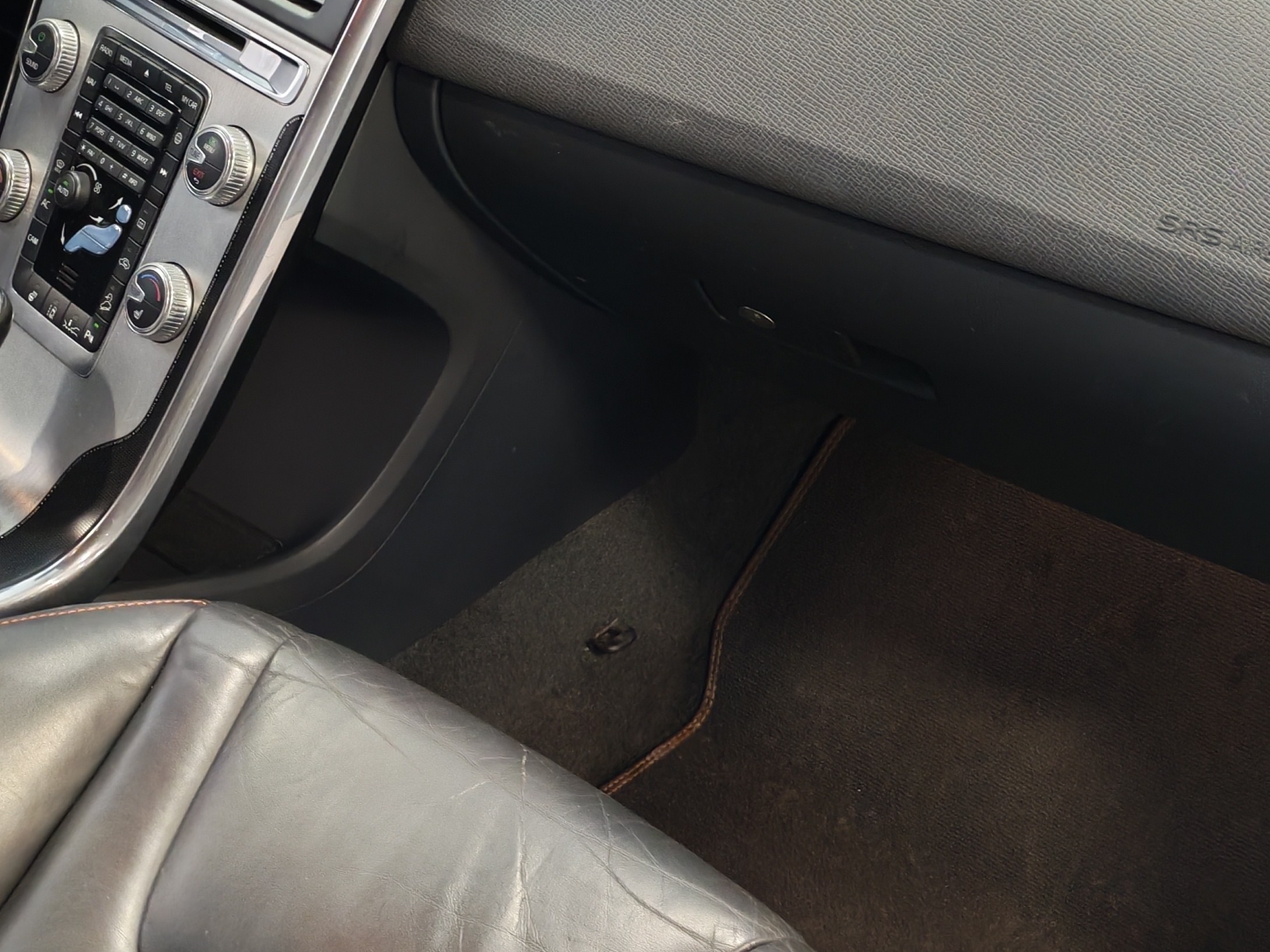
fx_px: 2348
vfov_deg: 22.6
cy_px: 190
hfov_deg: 29.8
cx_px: 308
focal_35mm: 64
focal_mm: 6.12
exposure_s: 1/50
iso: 775
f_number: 1.9
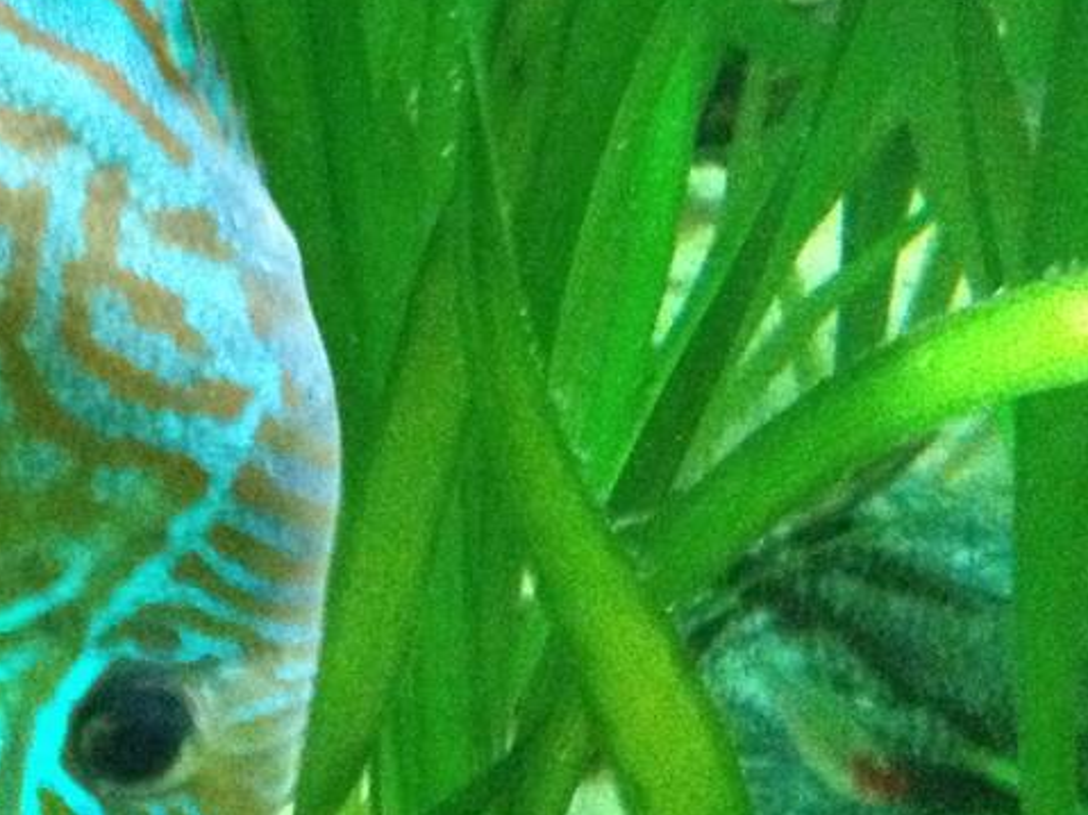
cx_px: -400
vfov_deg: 12.5
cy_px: 61
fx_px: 3676
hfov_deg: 15.8
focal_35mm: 117
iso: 800
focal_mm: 4.28
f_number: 2.4
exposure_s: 1/15
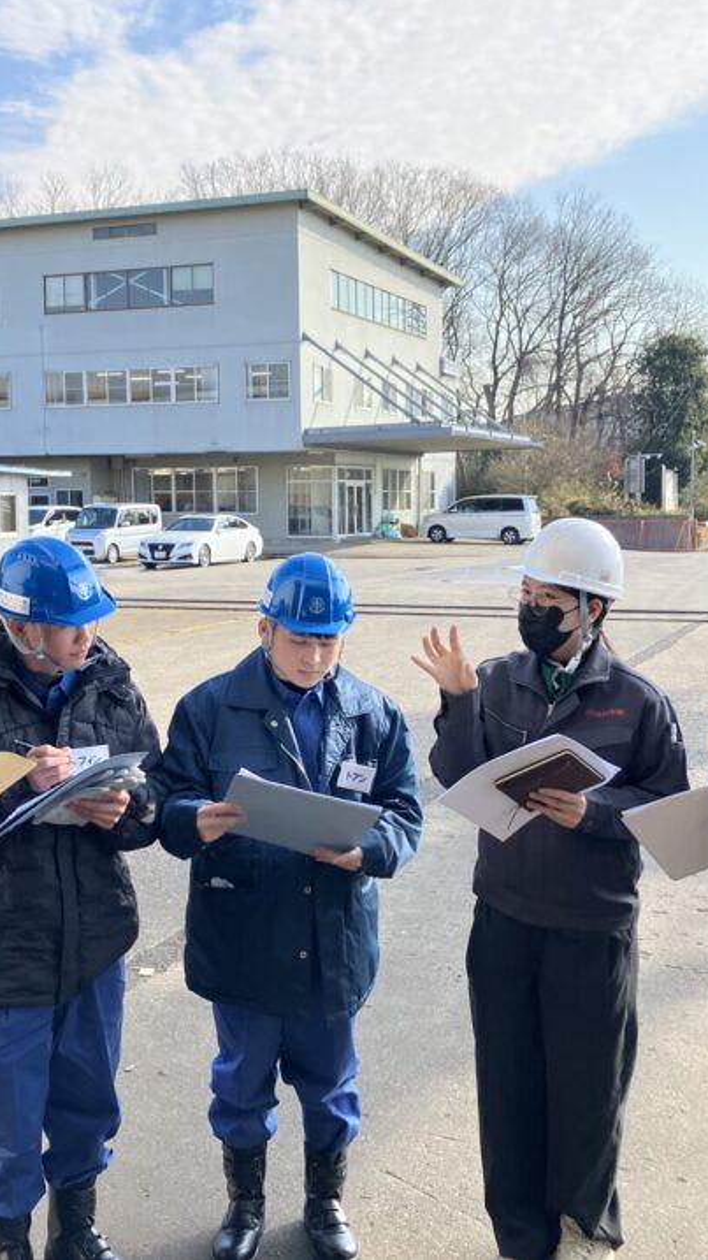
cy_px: 626
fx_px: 1369
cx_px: 365
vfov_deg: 49.4
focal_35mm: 41
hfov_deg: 29.0
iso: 32
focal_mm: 3.99
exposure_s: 1/578
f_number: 1.8
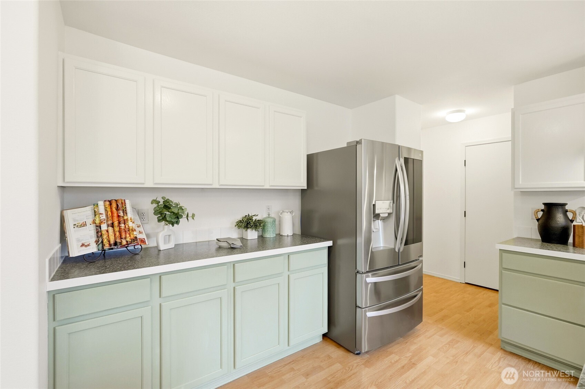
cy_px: 194
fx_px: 268
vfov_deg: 72.0
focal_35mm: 16
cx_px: 292
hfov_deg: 95.0
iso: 1250
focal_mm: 16.5
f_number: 9
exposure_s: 1/400
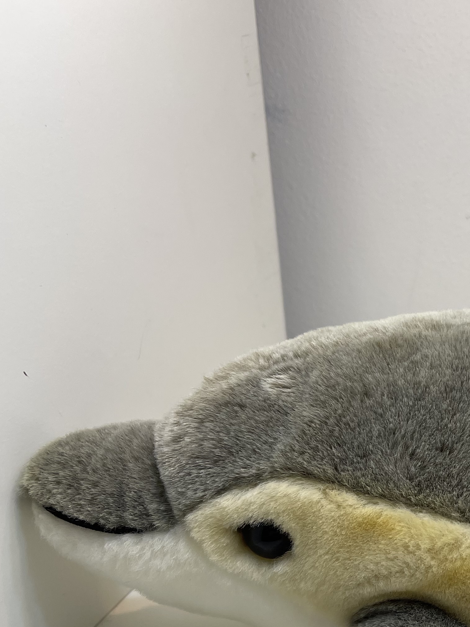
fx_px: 905
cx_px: 592
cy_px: 459
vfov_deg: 37.4
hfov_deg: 25.5
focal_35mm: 50
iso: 32
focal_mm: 5.1
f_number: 1.6
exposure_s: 1/207
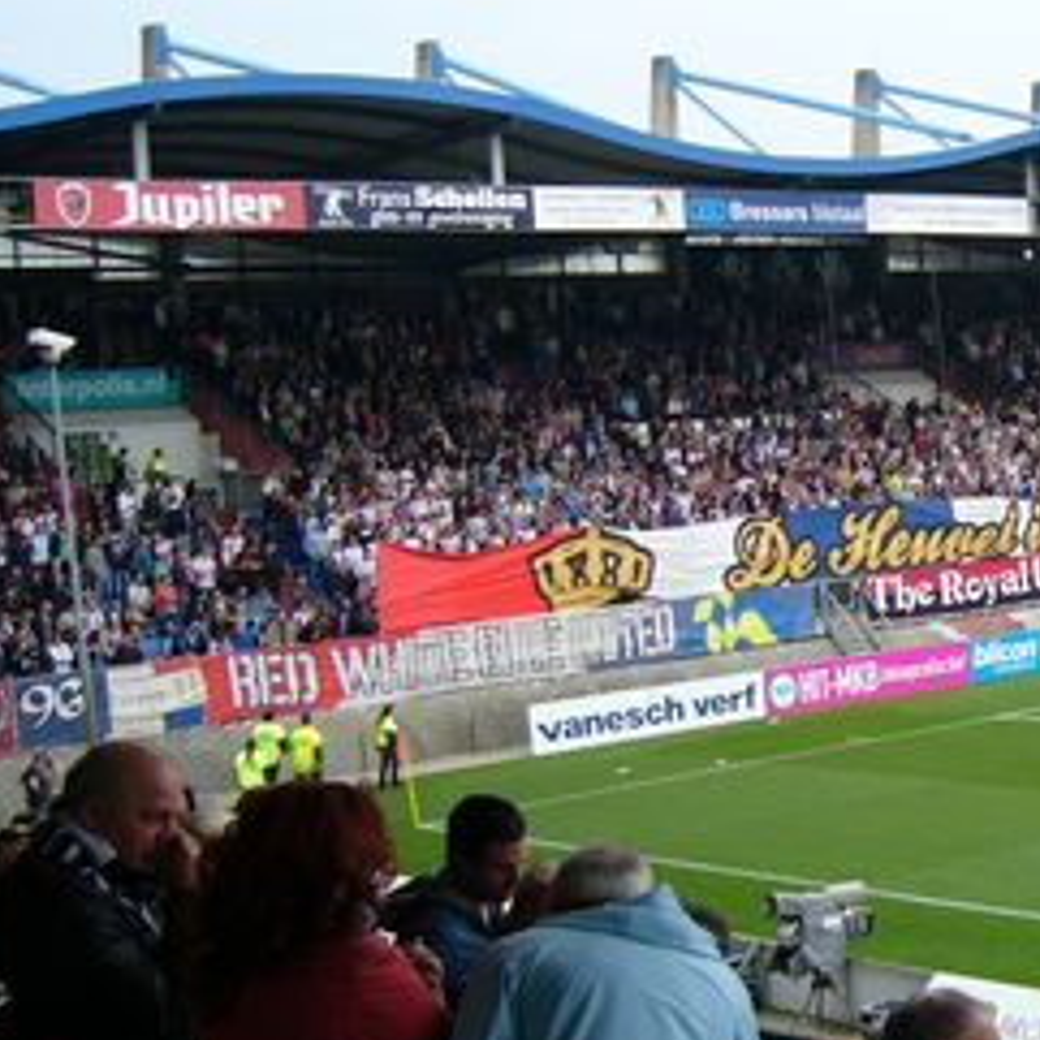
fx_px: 2481
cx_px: 1109
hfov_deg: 22.5
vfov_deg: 23.7
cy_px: 576
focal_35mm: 73
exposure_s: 1/320
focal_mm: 5.8
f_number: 2.8
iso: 50
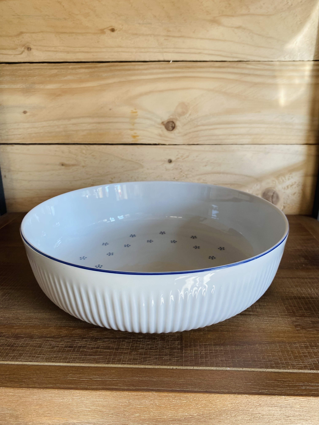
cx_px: 160
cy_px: 212
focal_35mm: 26
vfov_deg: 67.3
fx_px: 319
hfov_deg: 53.1
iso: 100
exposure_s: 1/121
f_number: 1.8
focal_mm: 4.25
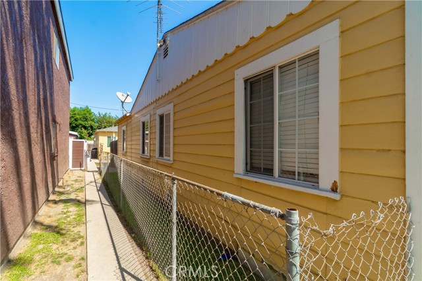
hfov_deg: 100.4
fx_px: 176
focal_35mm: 15
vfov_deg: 77.3
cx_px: 211
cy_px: 140
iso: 100
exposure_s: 1/200
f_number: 7.1
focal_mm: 10
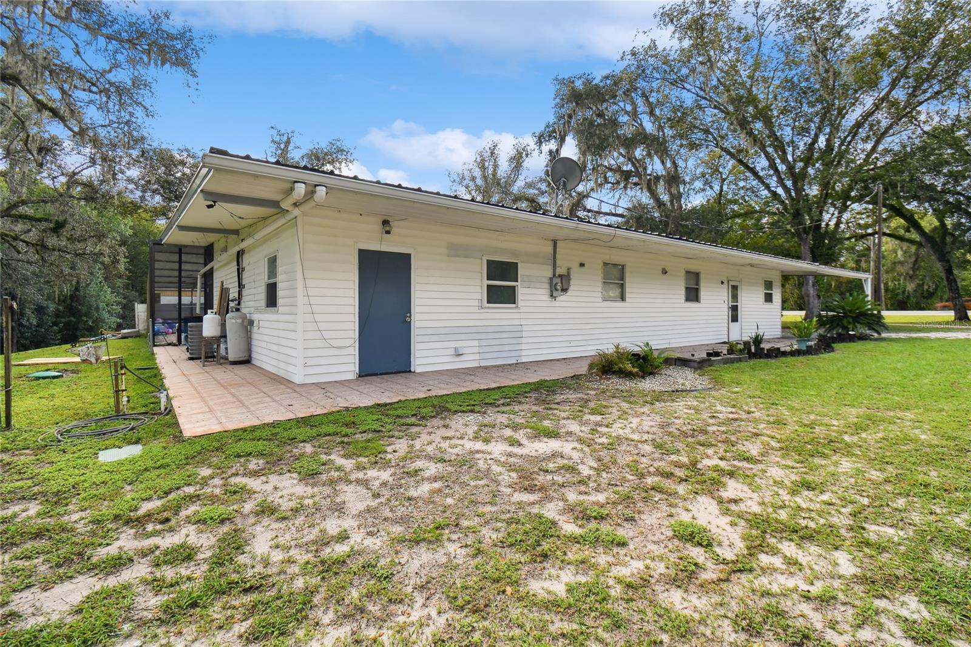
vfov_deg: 77.3
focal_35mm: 15
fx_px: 404
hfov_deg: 100.4
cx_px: 486
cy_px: 324
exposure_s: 1/250
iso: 100
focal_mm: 10
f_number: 7.1
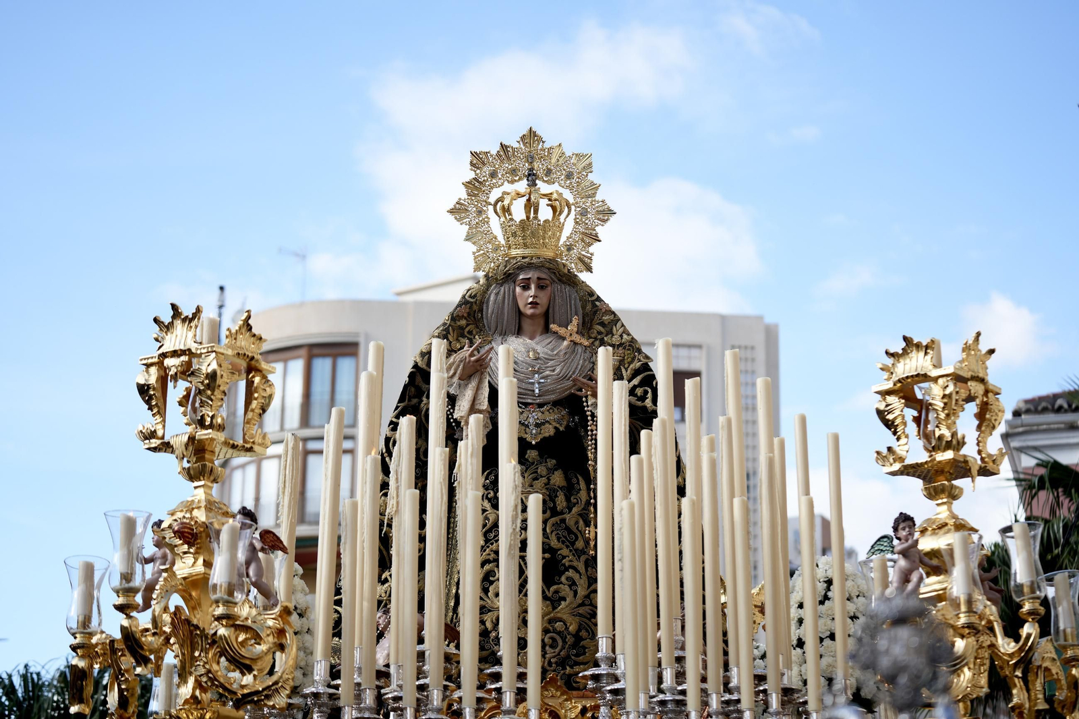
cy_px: 360
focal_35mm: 70
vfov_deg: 19.4
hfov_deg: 28.8
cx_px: 540
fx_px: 2097
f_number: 2.8
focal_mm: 70
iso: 125
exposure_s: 1/1000
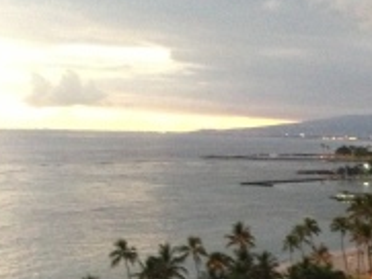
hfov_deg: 20.1
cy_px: 210
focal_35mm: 91
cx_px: 450
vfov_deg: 16.2
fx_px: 979
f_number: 2.4
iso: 640
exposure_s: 1/15
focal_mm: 4.13
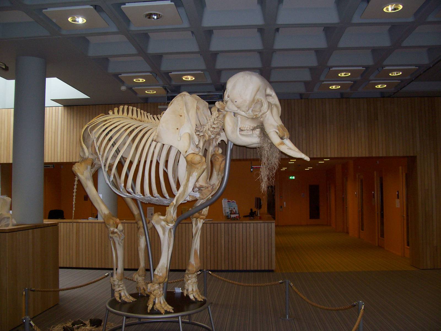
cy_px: 166
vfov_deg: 41.8
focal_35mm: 34
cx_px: 220
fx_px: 433
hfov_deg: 54.0
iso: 140
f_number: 2.7
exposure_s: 1/112
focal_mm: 5.6
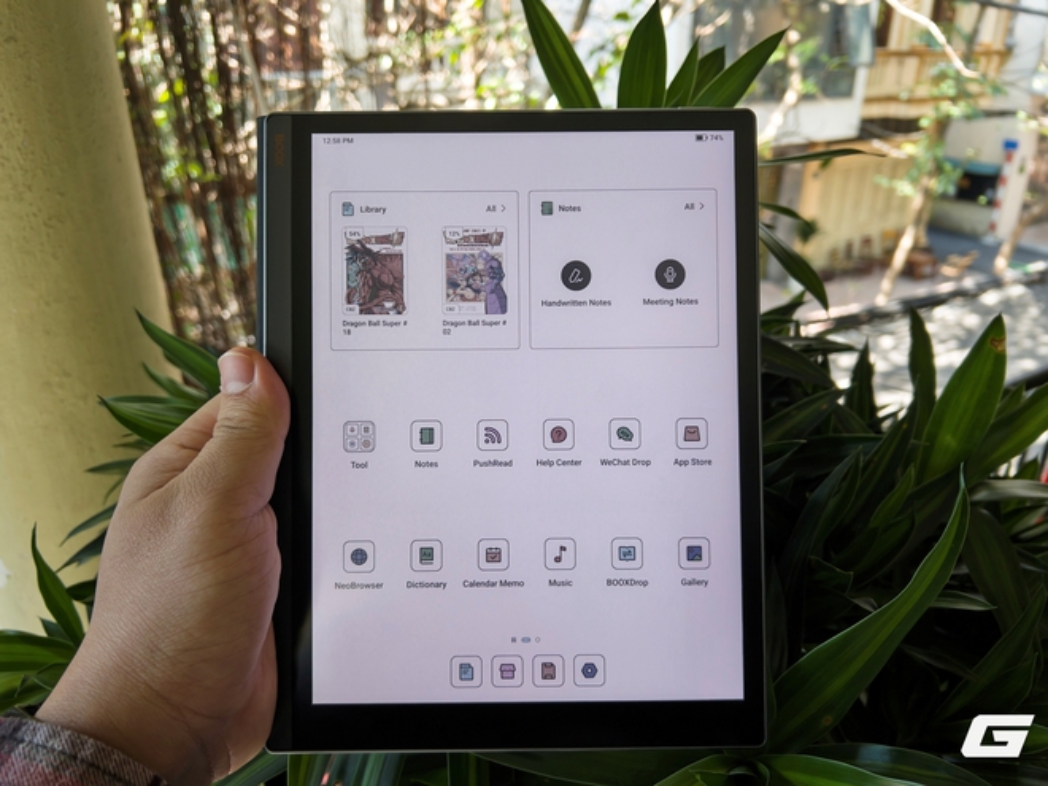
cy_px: 393
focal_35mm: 26
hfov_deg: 67.3
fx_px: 787
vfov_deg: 53.1
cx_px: 524
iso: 32
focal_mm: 5.7
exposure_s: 1/142
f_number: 1.5
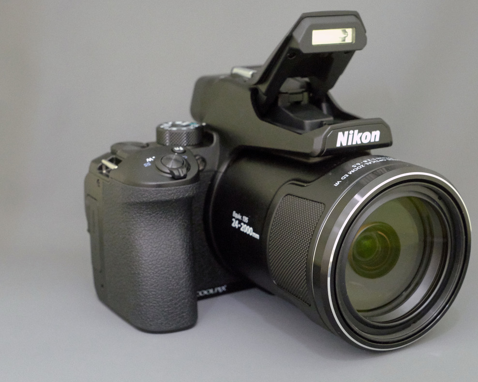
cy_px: 191
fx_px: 806
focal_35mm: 57
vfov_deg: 26.7
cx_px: 275
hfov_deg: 33.0
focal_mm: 33
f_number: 5.6
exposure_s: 1/20
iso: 4000
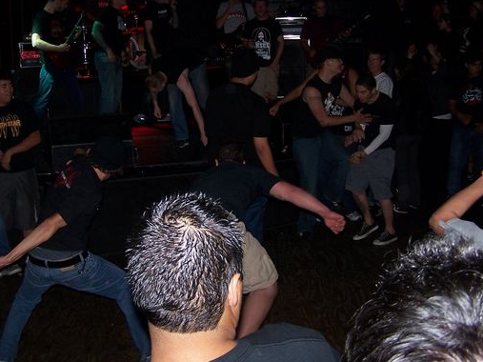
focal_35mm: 48
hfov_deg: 39.5
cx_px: 192
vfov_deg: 30.2
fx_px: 670
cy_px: 149
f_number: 2.8
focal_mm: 6.3
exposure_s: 1/60
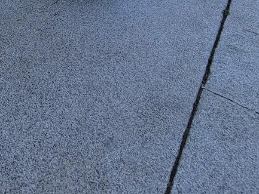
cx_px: -26
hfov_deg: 34.3
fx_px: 359
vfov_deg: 21.5
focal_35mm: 48
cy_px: -142
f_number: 2.2
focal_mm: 2.2
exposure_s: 1/525
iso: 50
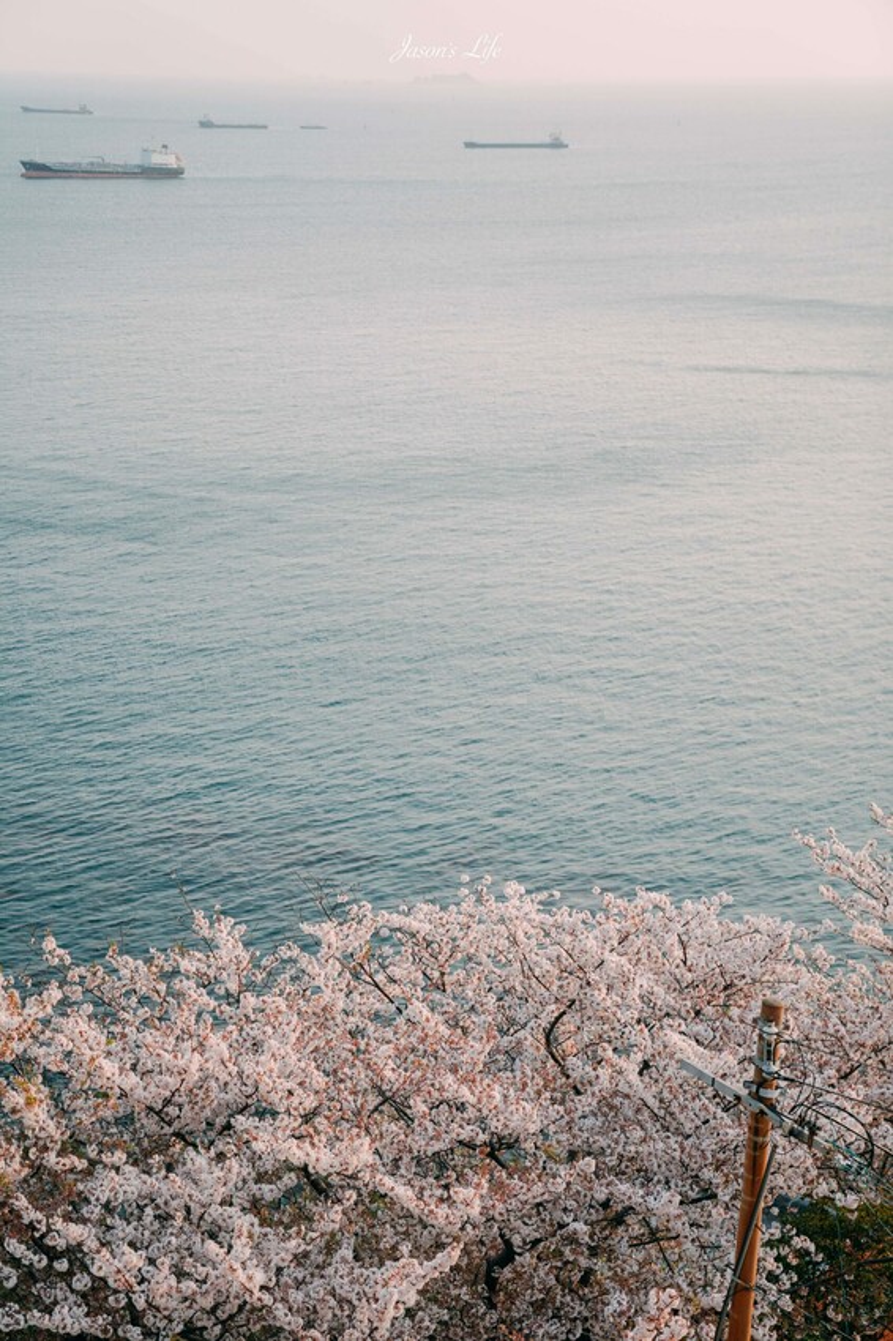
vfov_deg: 33.9
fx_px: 2197
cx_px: 446
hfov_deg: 23.0
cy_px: 670
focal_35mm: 59
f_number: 2.8
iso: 100
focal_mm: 59
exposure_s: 1/800
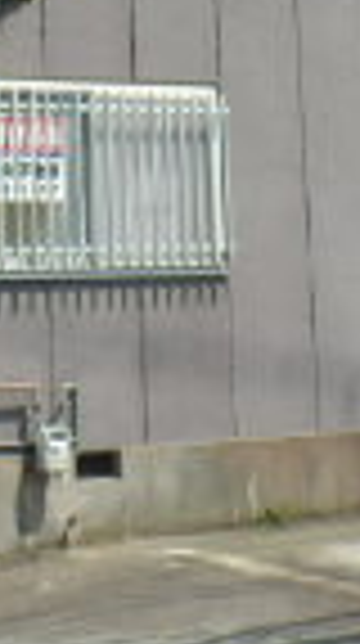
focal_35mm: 117
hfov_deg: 10.2
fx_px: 1994
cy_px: -284
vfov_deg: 16.8
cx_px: 14
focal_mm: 4.2
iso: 80
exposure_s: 1/800
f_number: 3
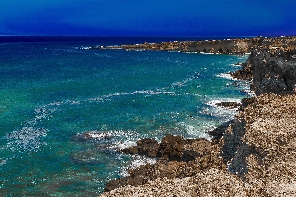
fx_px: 321
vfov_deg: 34.2
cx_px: 148
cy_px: 98
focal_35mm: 39
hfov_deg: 49.6
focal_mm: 26
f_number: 25
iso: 100
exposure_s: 1/25
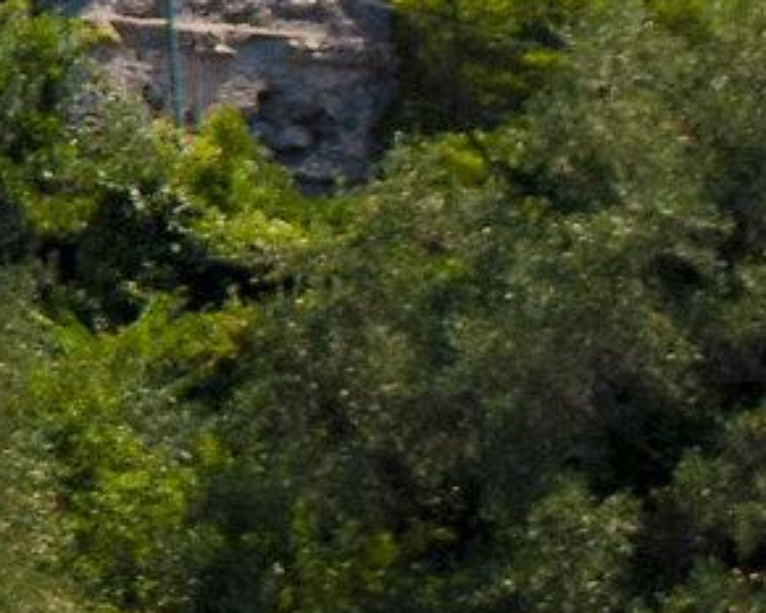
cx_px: -2224
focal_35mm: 465
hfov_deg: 3.9
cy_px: -563
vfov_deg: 3.3
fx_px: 10545
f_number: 8
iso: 400
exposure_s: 1/800
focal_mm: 40
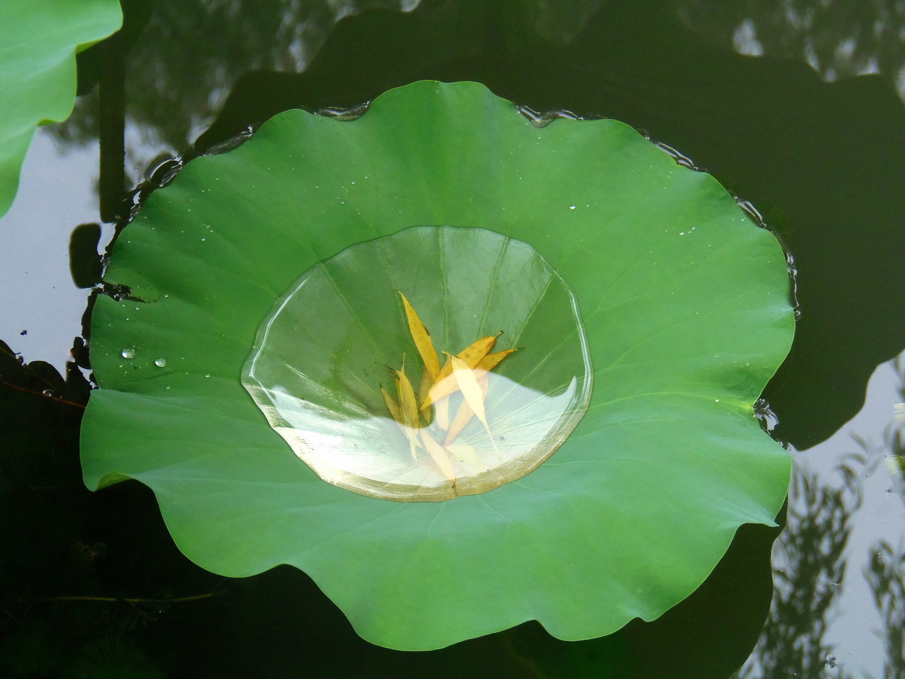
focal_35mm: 184
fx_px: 4810
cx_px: 452
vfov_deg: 8.1
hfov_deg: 10.7
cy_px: 340
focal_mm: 34
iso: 200
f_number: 4.9
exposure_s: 1/50
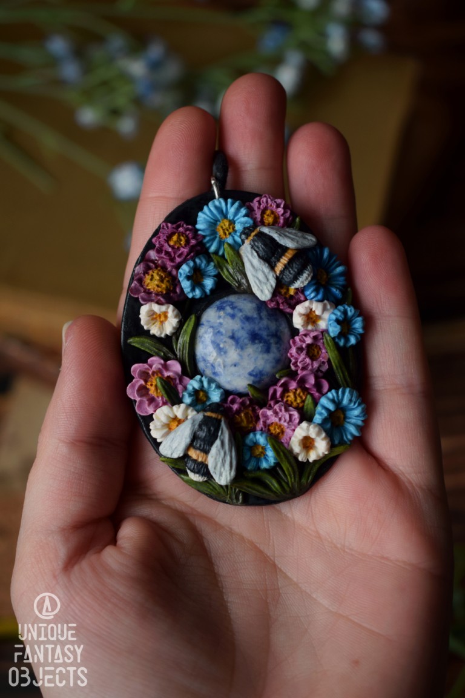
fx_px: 1162
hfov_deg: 22.6
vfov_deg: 33.4
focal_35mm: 60
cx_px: 232
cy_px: 349
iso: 450
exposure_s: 1/60
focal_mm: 40
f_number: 5
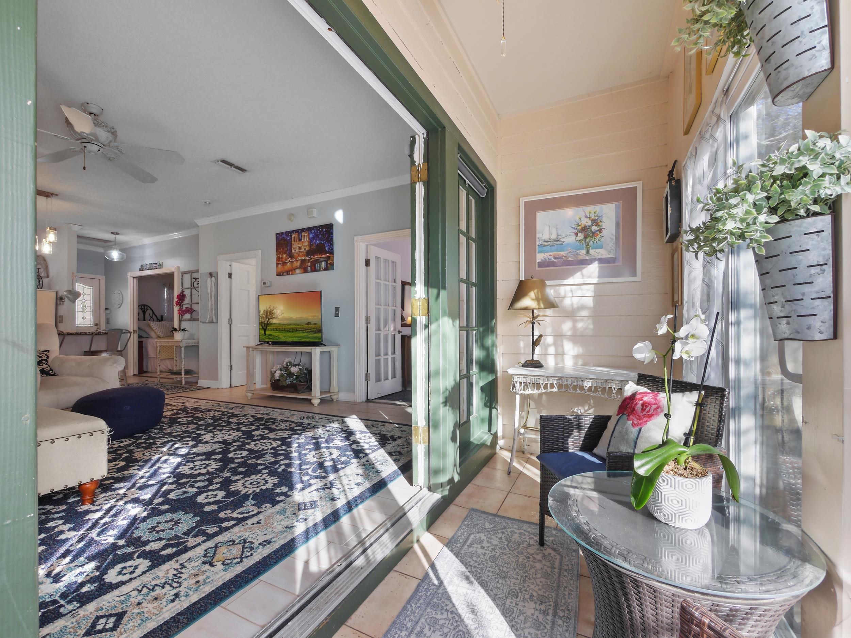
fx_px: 344
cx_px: 426
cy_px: 319
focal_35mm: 14
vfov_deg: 85.7
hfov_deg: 102.1
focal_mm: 7
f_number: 8
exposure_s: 1/13
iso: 400
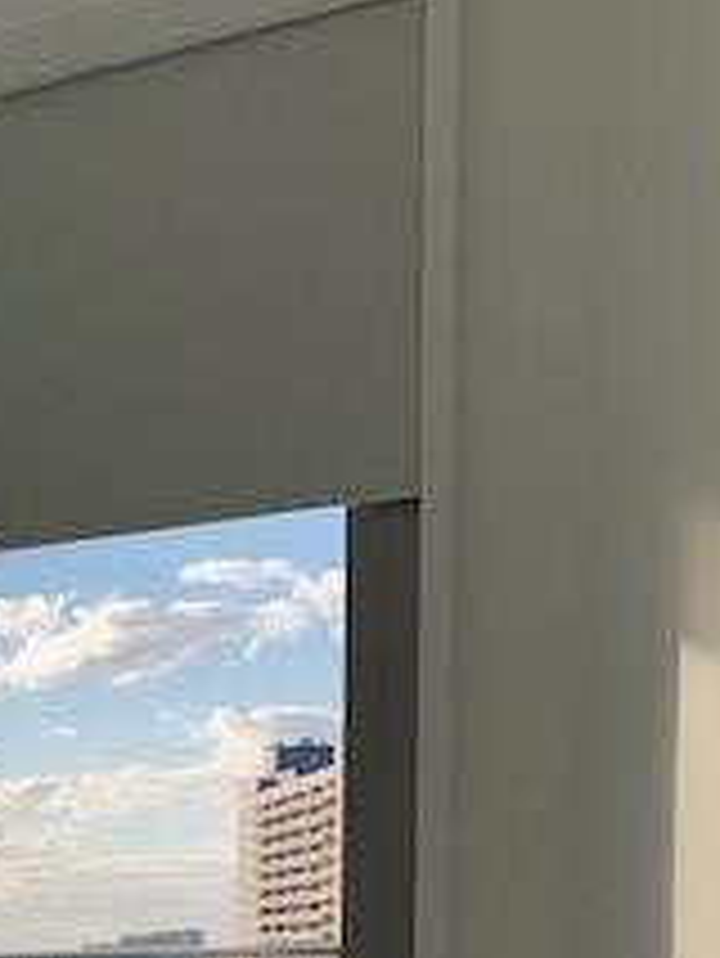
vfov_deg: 22.6
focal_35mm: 78
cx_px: -248
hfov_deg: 17.6
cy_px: 1205
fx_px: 2161
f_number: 1.8
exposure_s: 1/400
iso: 25
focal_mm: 4.25
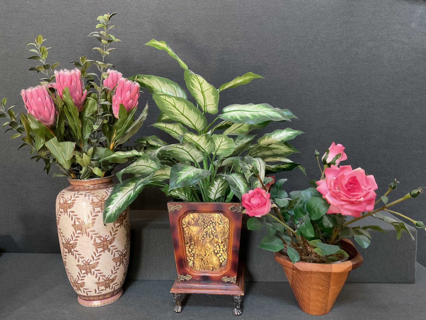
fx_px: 357
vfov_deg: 48.2
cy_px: 160
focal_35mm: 29
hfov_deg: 61.7
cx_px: 213
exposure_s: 1/40
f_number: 1.8
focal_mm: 3
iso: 250
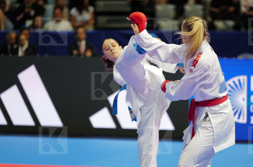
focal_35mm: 205
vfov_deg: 6.7
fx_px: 1438
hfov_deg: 10.0
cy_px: 86
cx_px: 158
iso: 2000
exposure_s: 1/1000
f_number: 2.8
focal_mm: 164
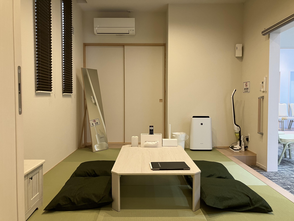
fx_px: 238
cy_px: 110
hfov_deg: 63.4
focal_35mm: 28
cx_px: 147
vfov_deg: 49.7
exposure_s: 1/60
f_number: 1.8
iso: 80
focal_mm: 3.99
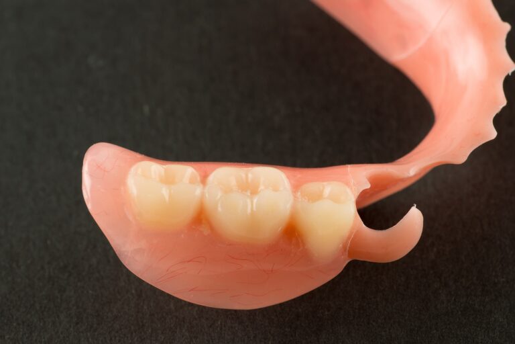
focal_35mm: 150
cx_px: 258
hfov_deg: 13.7
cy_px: 172
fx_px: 2146
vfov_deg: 9.1
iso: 100
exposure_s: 1/200
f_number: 9.5
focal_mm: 100
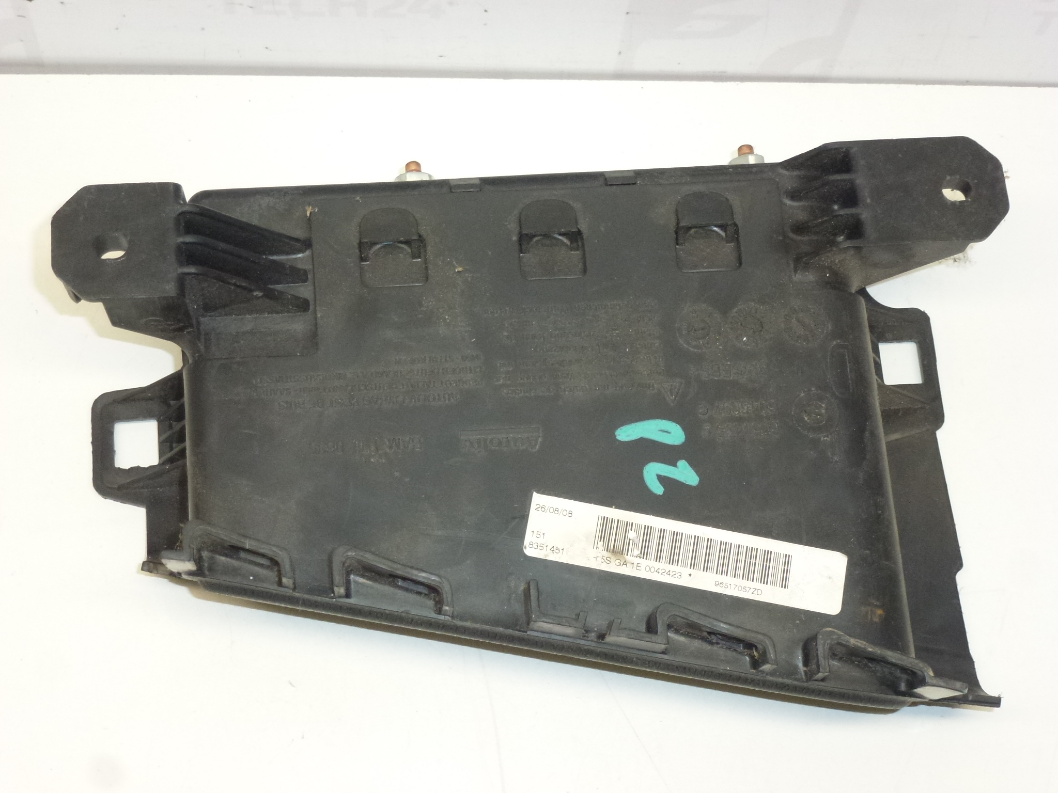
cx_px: 529
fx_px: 1742
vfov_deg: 25.7
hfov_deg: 33.8
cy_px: 396
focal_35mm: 57
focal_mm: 10.1
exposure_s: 1/125
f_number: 4.4
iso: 400
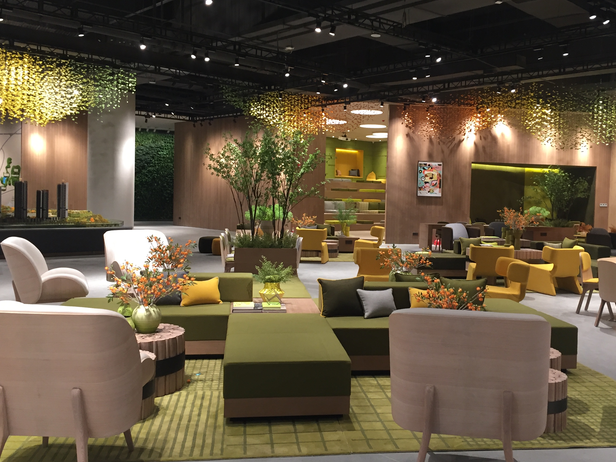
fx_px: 641
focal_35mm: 36
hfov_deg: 51.3
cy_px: 222
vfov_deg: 39.7
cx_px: 340
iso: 125
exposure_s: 1/33
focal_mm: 4.15
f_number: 2.2
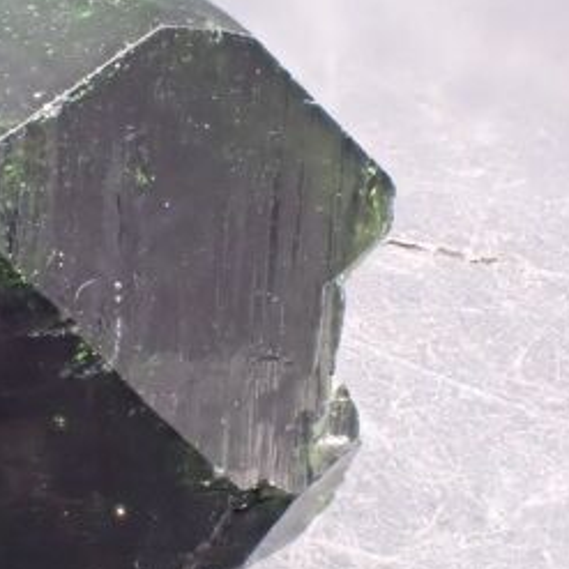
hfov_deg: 10.1
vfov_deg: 10.2
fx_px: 3199
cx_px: 65
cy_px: 297
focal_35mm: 172
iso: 1000
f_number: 6.3
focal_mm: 18
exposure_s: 1/100
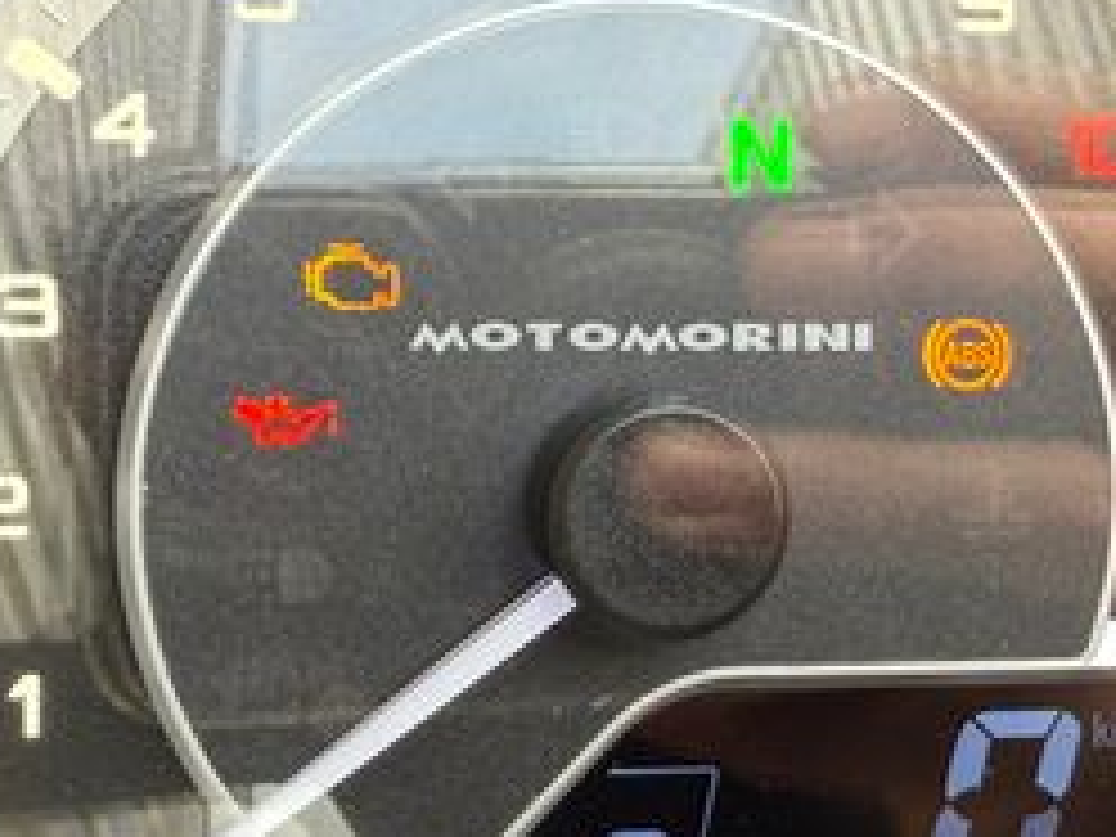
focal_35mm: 62
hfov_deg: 31.2
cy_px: 310
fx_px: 1999
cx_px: 576
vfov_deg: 23.6
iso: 64
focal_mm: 2.22
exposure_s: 1/99
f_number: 2.2
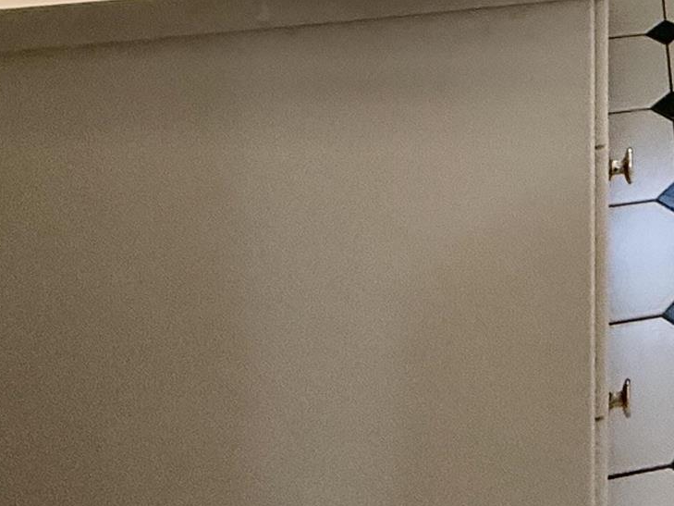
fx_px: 1149
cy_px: -489
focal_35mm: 59
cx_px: 866
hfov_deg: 27.5
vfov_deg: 17.8
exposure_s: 1/120
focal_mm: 2.22
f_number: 2.2
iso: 320
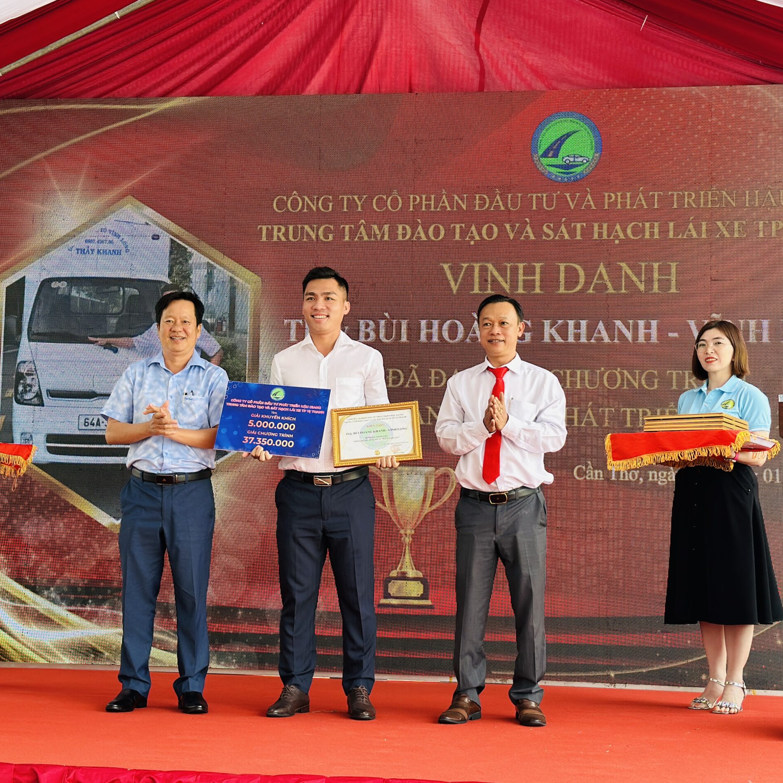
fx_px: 1459
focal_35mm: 57
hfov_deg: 30.0
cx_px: 359
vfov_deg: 30.0
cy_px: 389
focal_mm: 6.86
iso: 80
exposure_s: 1/254
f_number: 1.78
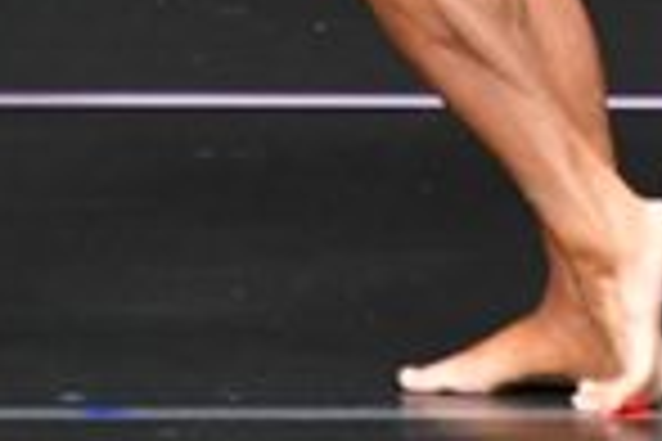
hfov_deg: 1.1
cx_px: 1470
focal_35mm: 1821
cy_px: -482
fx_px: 33484
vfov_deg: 0.8
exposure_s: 1/400
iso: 4000
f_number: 5.6
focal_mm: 230
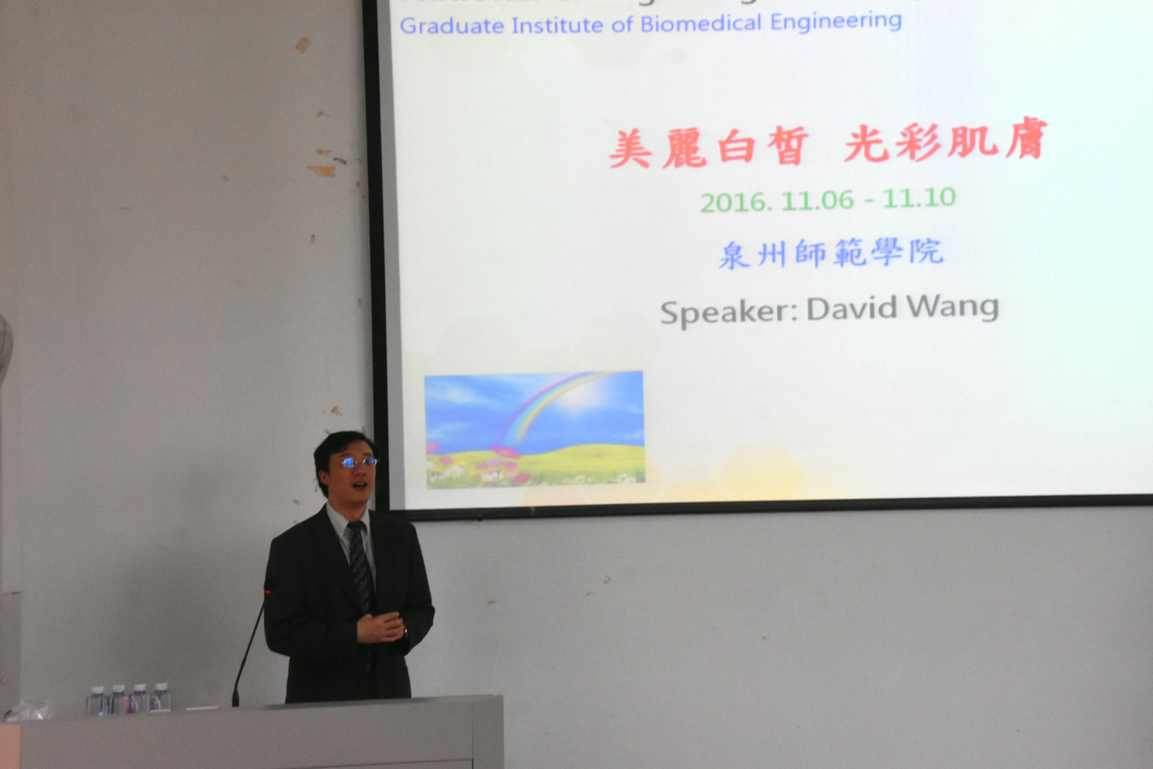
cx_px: 576
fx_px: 2306
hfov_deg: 28.1
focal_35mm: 72
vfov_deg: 18.9
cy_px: 384
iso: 2500
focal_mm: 48
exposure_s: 1/200
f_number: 7.1
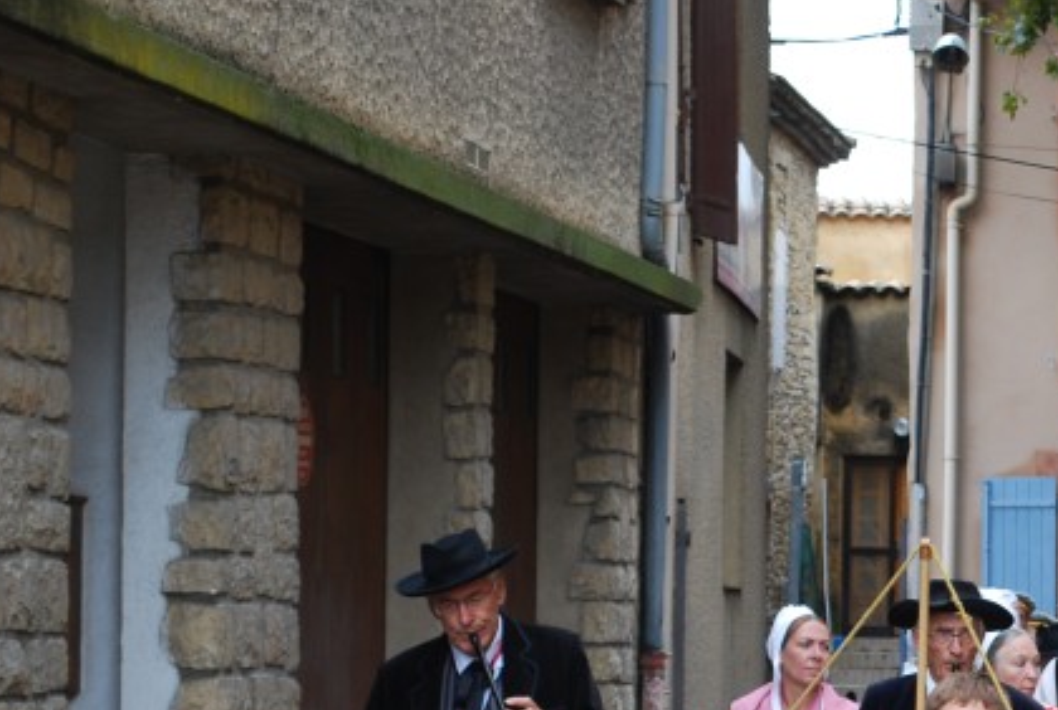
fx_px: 4212
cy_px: 651
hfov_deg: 14.2
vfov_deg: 9.6
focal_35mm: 143
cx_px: 975
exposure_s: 1/100
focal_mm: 50
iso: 200
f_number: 5.6
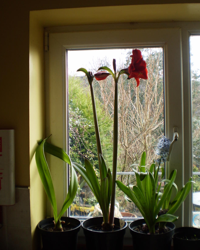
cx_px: 100
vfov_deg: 47.9
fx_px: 281
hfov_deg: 39.2
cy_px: 116
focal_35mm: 38
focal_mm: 6.3
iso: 64
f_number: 3.1
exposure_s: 1/60
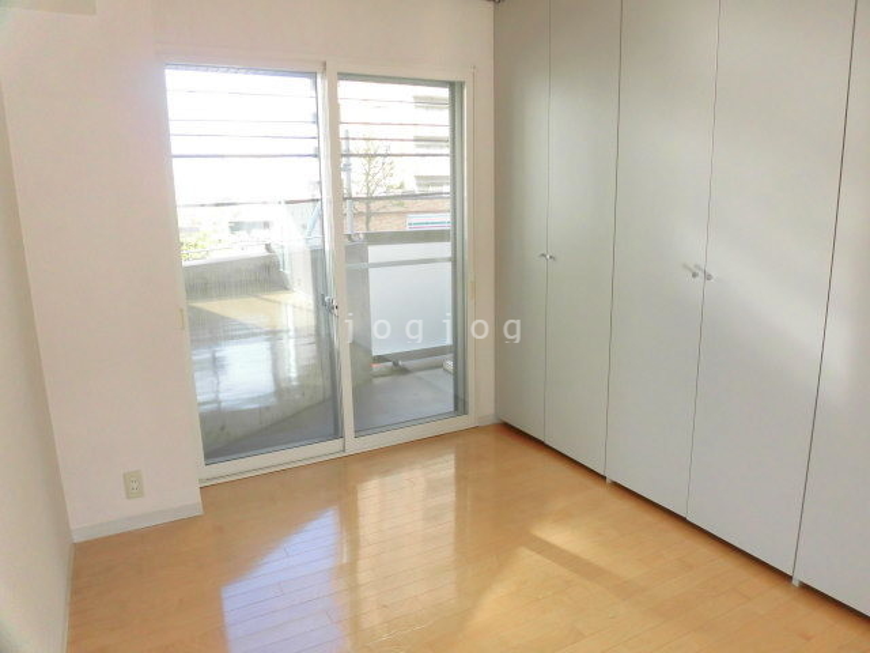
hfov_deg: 71.6
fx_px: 603
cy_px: 326
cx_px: 435
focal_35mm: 24
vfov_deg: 56.8
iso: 100
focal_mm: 4.3
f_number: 3.1
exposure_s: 1/80
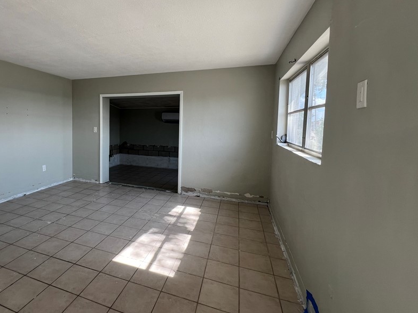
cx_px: 152
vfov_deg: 74.5
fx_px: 205
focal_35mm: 17
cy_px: 139
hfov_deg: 88.9
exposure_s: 1/99
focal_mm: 1.57
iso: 32
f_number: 1.8
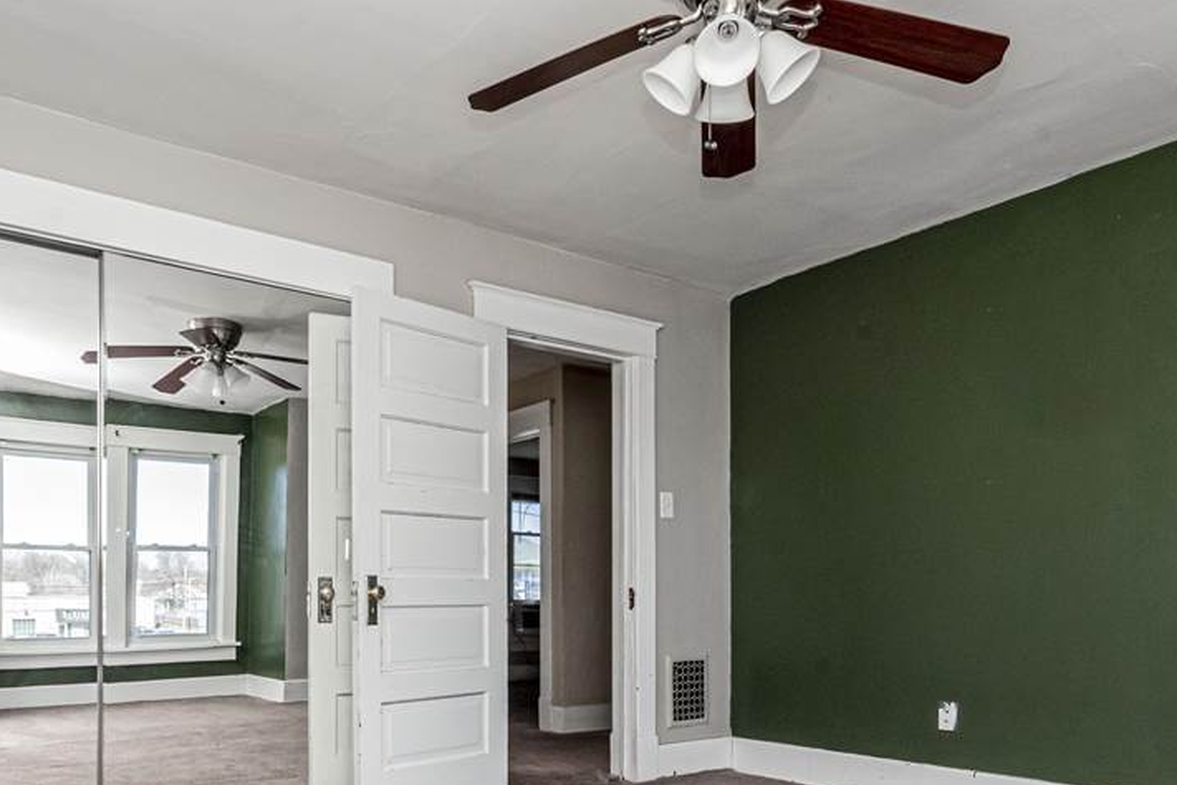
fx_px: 883
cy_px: 625
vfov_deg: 45.6
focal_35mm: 27
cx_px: 473
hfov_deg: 66.8
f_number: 16
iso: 1000
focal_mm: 10
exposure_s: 1/60
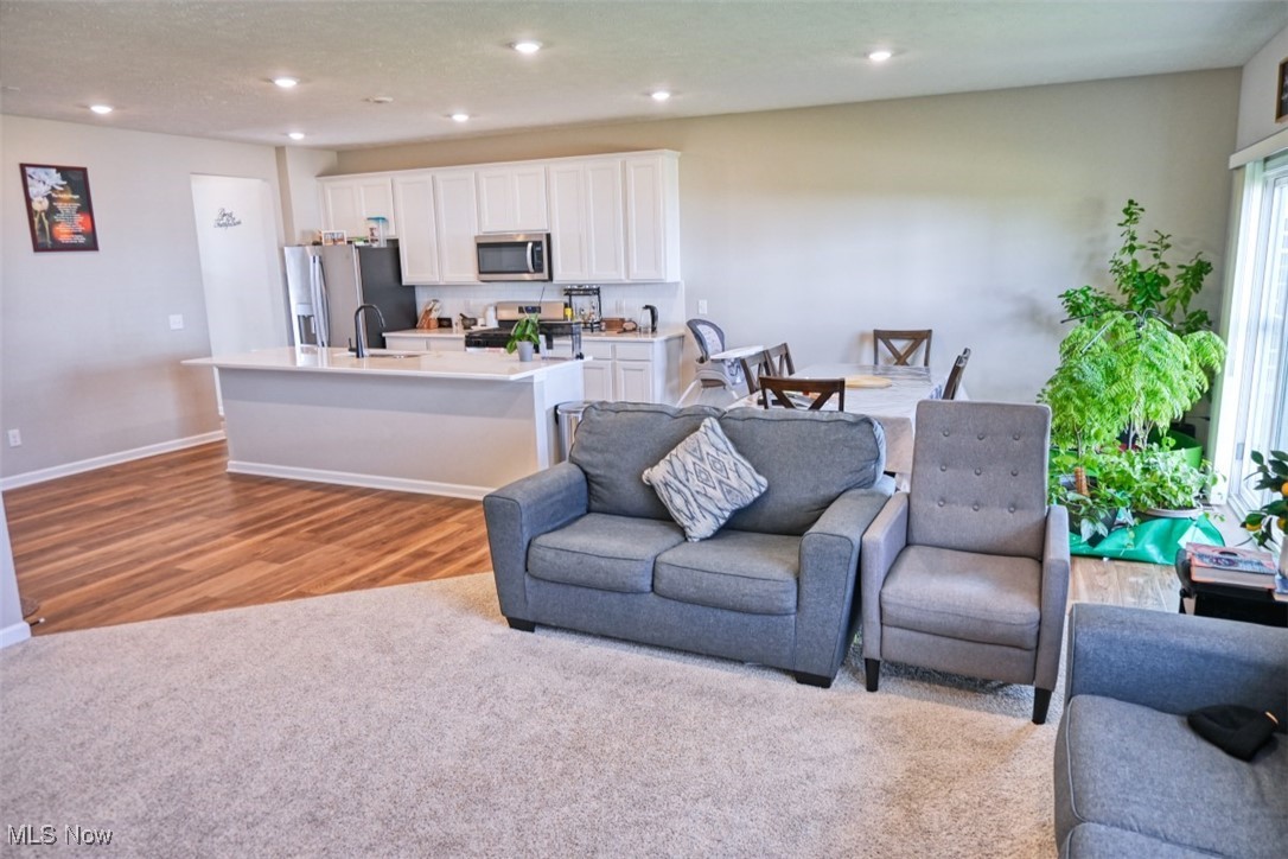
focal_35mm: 24
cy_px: 430
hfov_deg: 73.7
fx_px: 859
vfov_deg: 53.1
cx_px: 644
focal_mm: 16
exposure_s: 1/25
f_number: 3.5
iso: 360
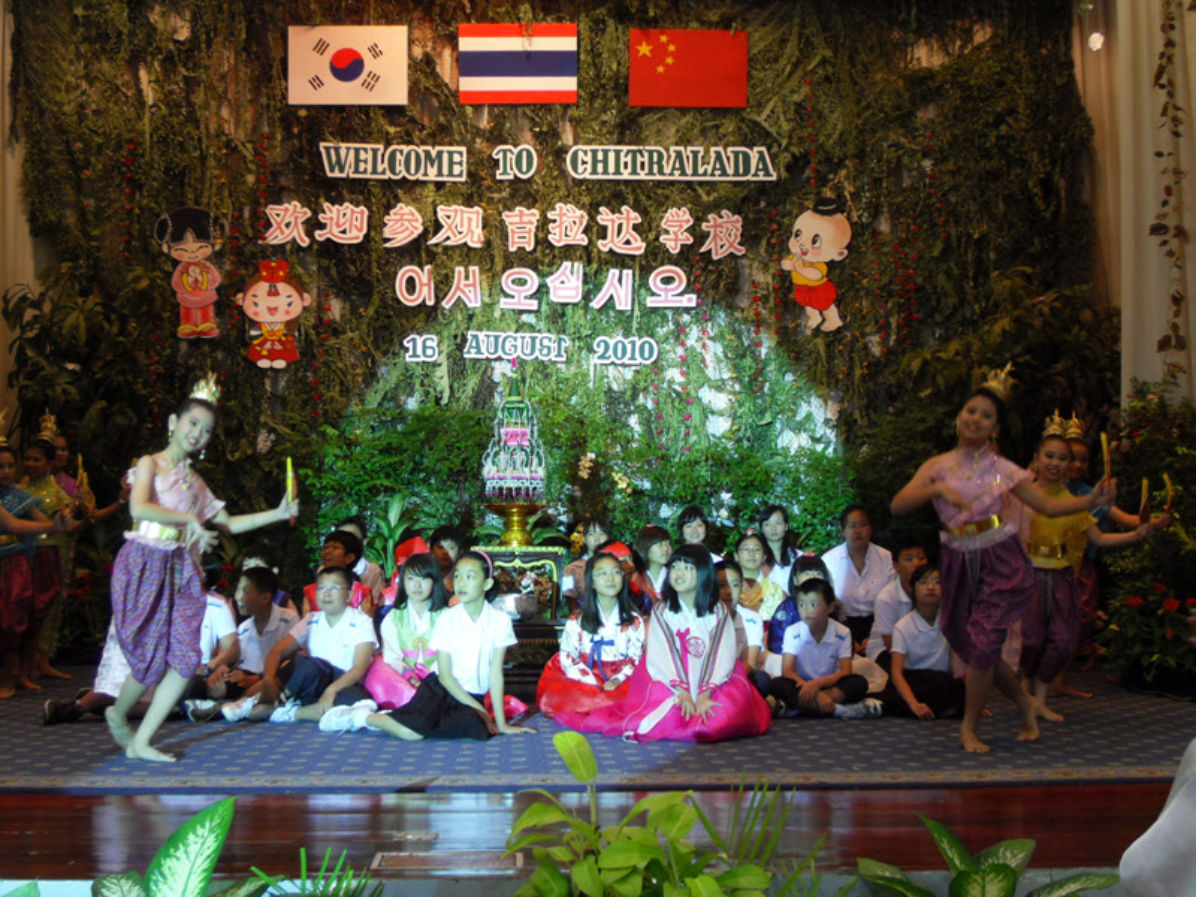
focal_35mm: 45
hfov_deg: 42.1
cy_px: 448
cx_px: 598
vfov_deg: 32.2
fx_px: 1555
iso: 200
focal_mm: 9.6
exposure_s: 1/45
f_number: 3.6
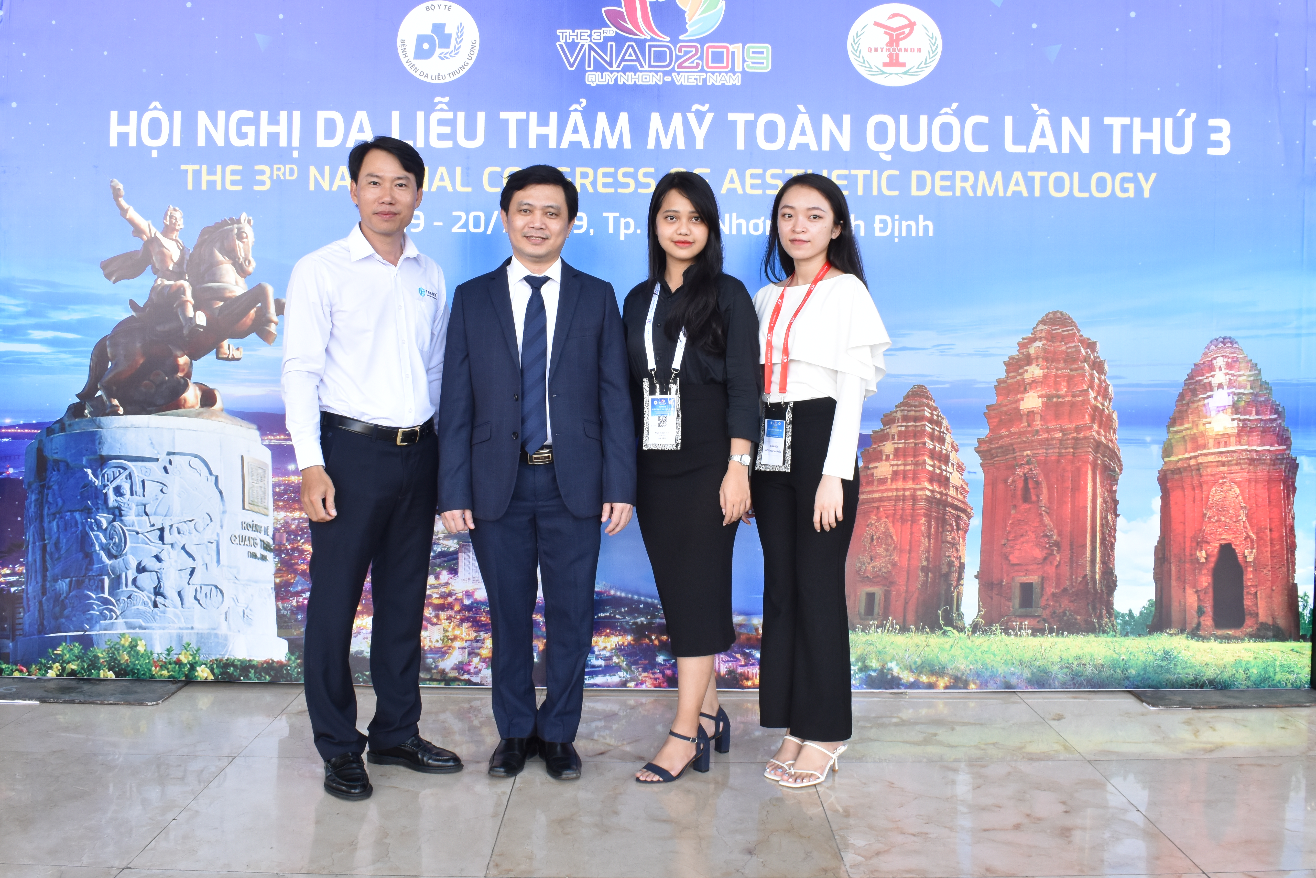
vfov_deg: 37.8
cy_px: 391
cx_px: 659
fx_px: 1279
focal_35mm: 35
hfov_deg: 54.4
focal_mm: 20
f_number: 16
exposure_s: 1/30
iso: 560
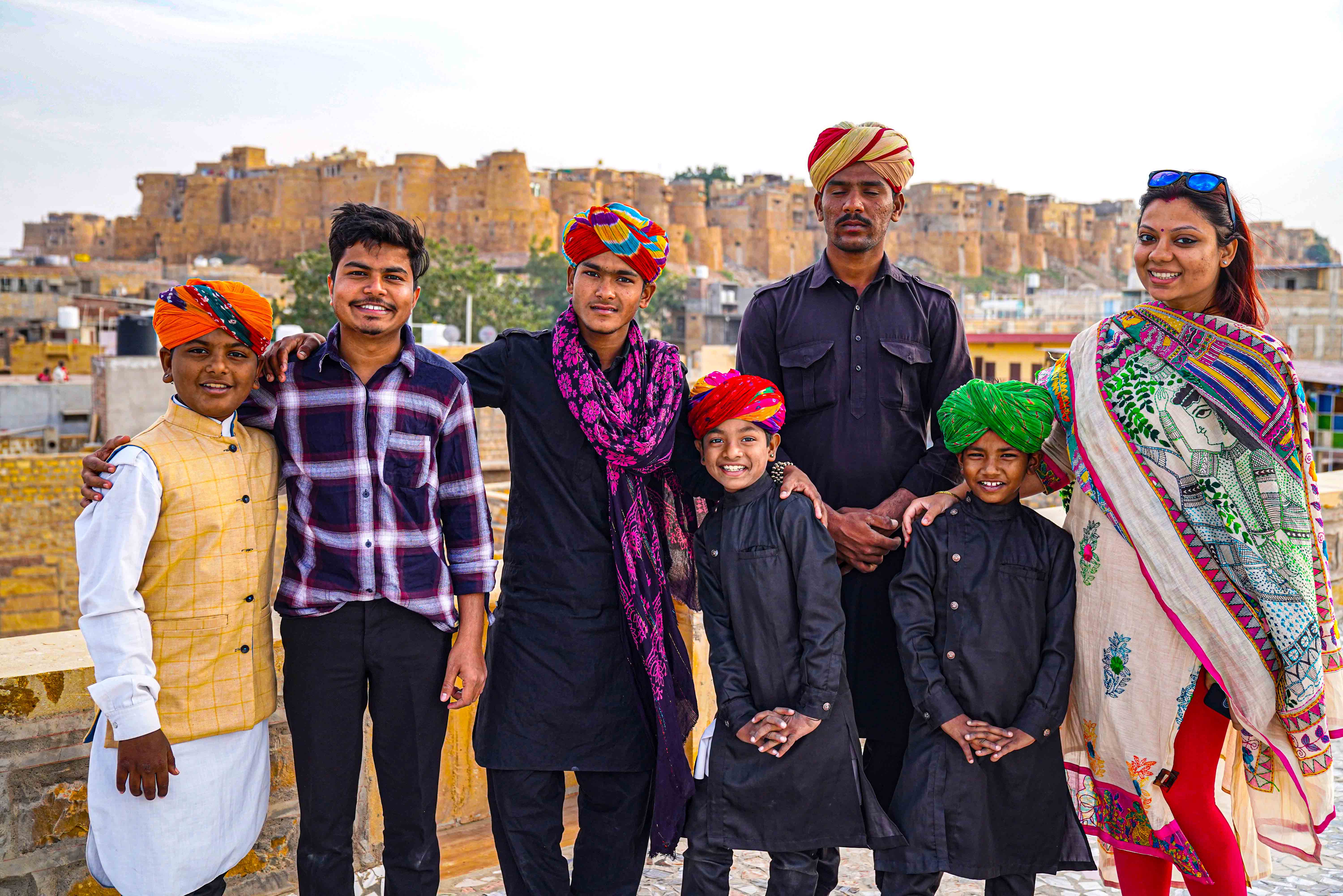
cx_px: 672
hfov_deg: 49.6
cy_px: 448
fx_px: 1455
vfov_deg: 34.2
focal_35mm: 39
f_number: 4
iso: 800
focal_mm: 39
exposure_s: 1/160
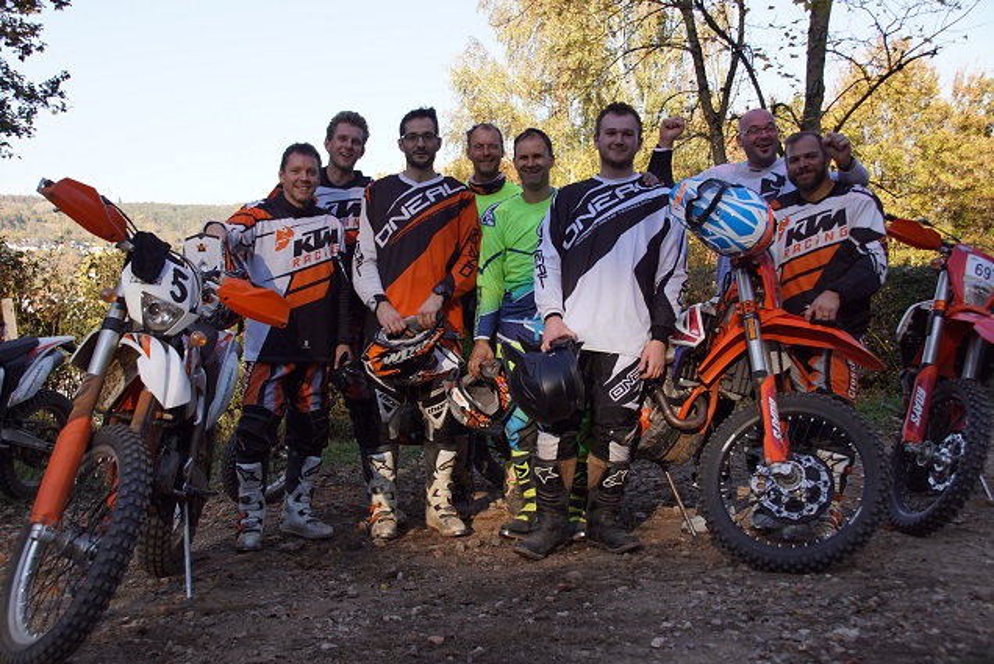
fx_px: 1160
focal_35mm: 42
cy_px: 332
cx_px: 497
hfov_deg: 46.4
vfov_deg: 31.9
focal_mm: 28
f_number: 5.6
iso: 100
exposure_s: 1/100
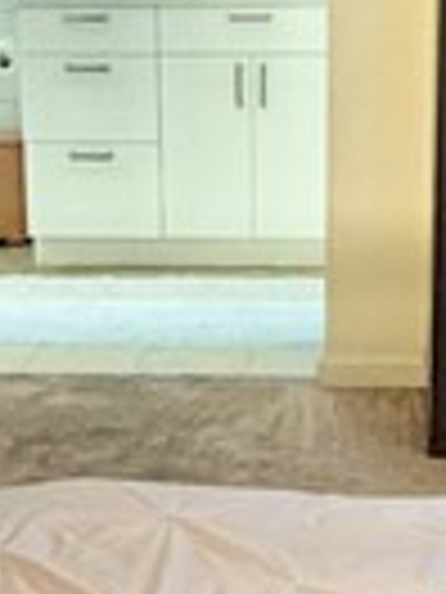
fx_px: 1873
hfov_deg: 13.6
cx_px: 266
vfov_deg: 18.0
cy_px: 400
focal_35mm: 109
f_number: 2.2
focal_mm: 2.22
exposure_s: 1/120
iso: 250
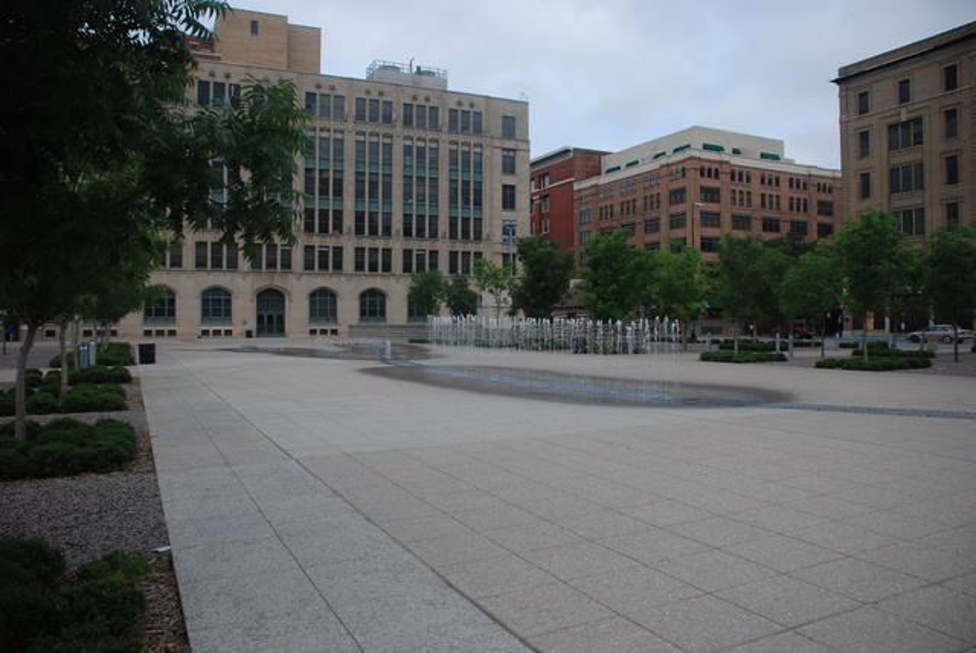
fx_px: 733
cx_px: 488
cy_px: 326
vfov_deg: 48.0
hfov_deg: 67.3
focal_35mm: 27
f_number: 3.5
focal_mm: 18
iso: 200
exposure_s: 1/1000
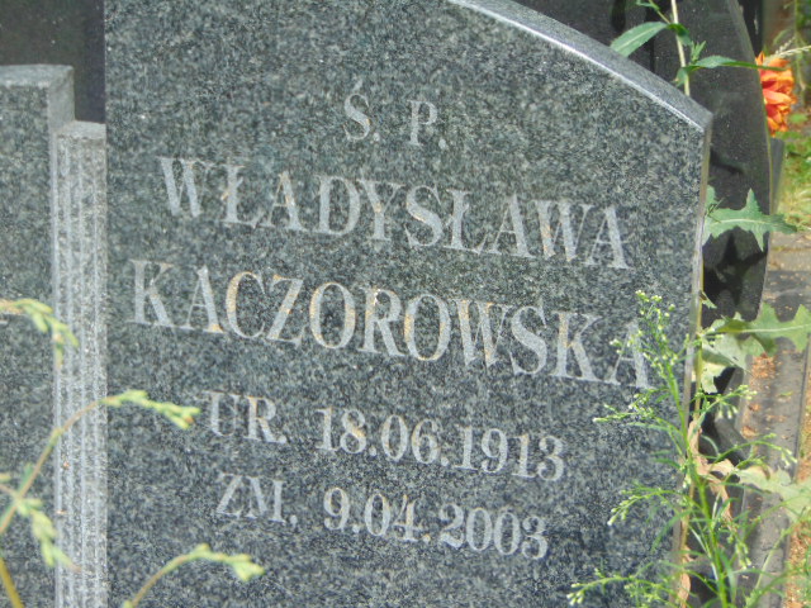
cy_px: 304
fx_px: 2530
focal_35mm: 108
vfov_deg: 13.7
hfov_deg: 18.2
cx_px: 406
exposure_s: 1/250
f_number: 3.9
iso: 80
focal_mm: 19.4
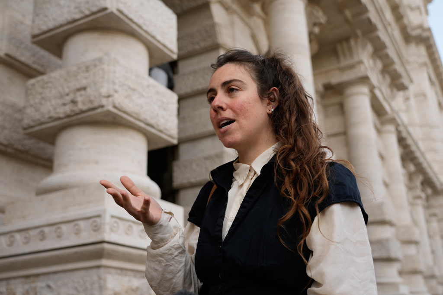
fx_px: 492
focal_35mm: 40
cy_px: 148
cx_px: 222
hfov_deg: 48.5
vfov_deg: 33.4
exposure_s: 1/400
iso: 100
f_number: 4
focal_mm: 40
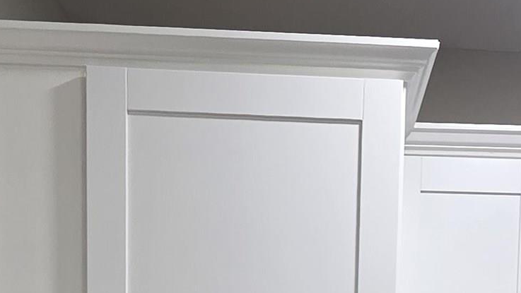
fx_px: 815
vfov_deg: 16.4
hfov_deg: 35.1
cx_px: 353
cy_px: 556
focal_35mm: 59
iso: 160
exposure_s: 1/60
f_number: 2.2
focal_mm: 2.2
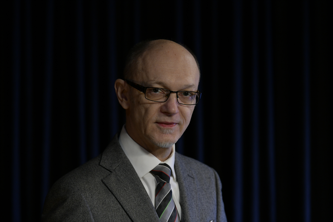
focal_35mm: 145
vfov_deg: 9.5
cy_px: 111
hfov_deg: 14.2
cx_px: 166
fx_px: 1341
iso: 1600
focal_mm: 145
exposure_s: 1/250
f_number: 4
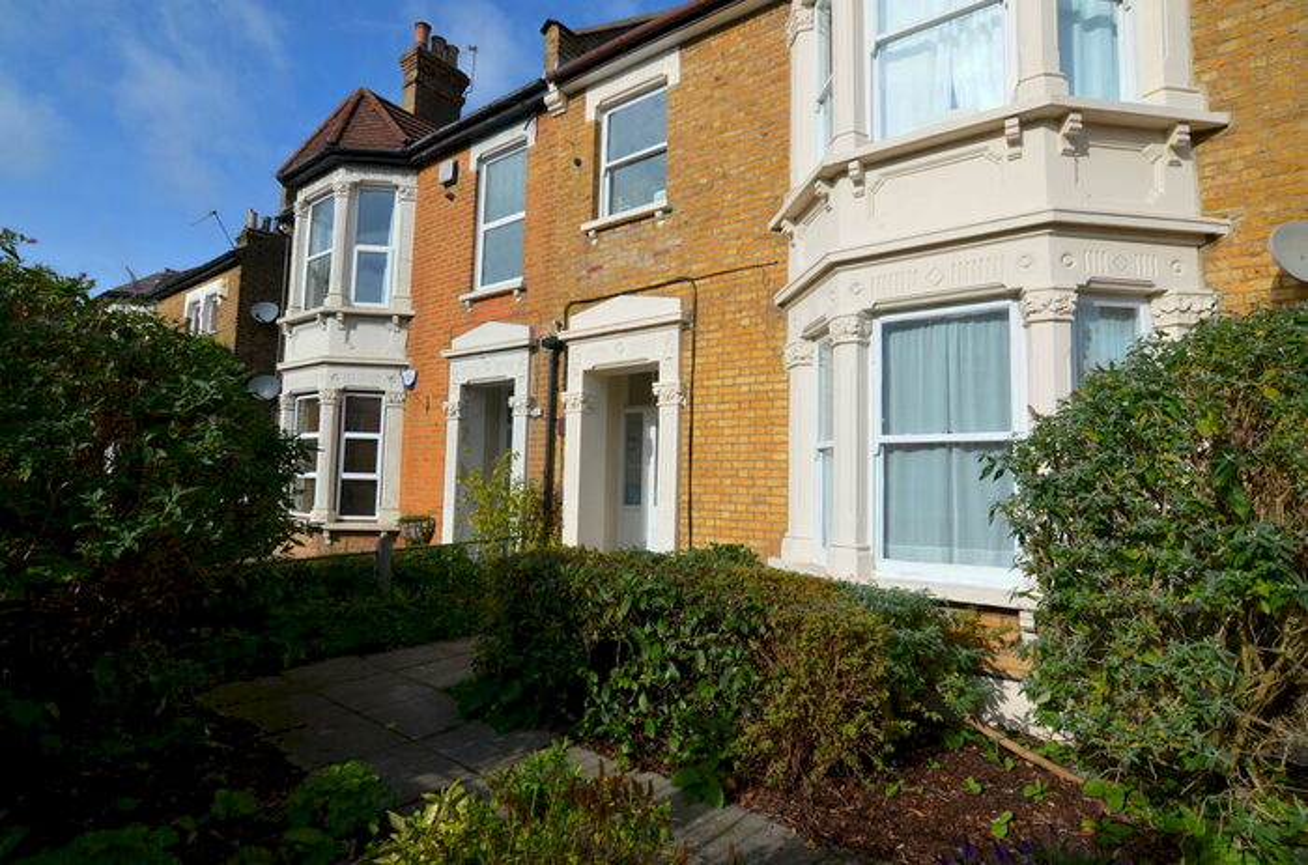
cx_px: 654
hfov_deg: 90.1
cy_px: 432
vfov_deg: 67.1
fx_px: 652
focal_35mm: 18
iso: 100
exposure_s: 1/250
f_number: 8
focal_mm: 12
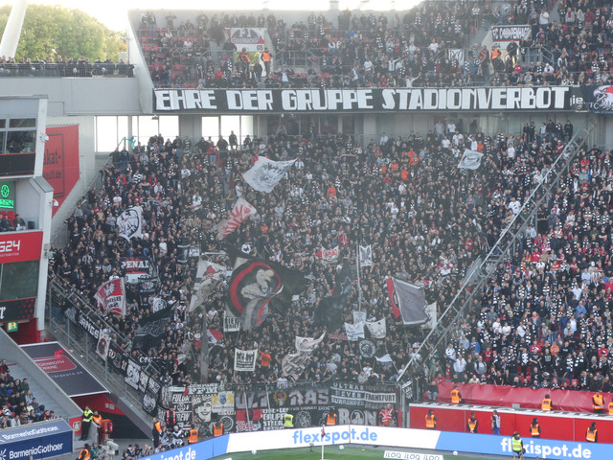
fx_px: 2391
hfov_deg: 14.6
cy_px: 230
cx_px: 306
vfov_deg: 11.0
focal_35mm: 135
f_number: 5.3
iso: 200
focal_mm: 24.2
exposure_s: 1/80
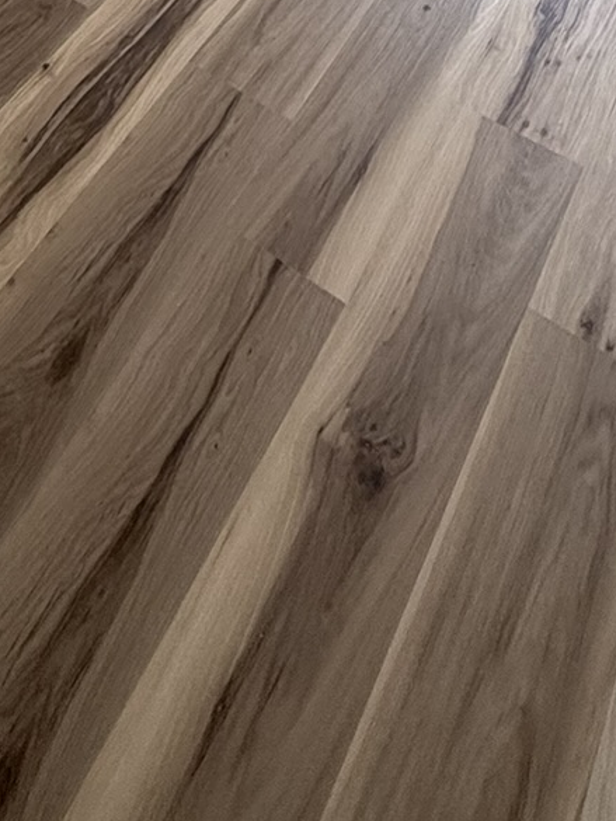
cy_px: -523
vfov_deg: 24.9
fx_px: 1162
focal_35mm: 49
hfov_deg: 28.3
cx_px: 39
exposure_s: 1/120
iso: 200
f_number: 2.2
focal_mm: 2.22
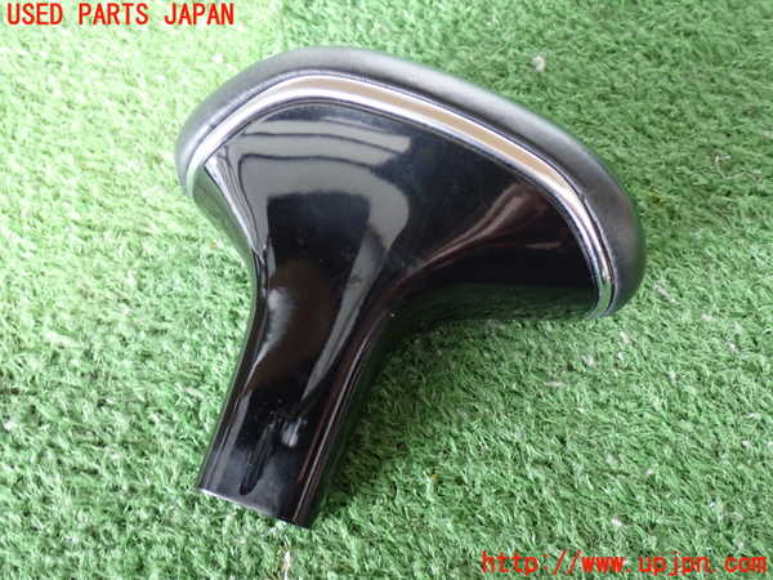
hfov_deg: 45.8
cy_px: 290
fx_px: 916
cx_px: 386
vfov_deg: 35.1
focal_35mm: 41
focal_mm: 7.31
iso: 800
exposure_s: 1/13
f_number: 2.8
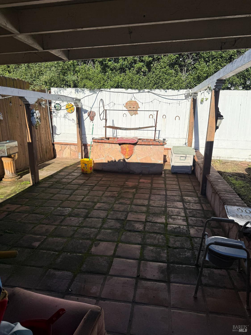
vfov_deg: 71.6
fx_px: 232
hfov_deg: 56.8
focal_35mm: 24
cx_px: 126
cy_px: 168
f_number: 1.78
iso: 80
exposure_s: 1/4975
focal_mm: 6.76
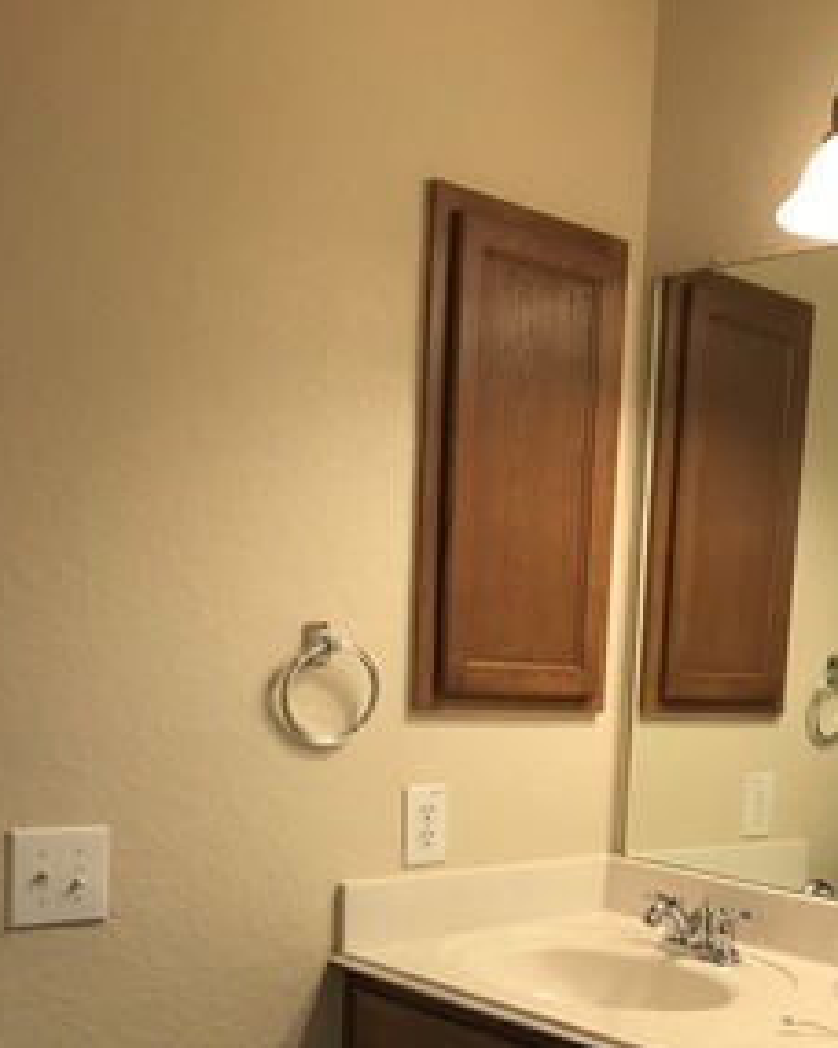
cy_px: 849
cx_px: 636
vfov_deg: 38.7
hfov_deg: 32.1
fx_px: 1426
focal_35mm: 46
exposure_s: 1/24
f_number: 1.8
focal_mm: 3.99
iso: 40
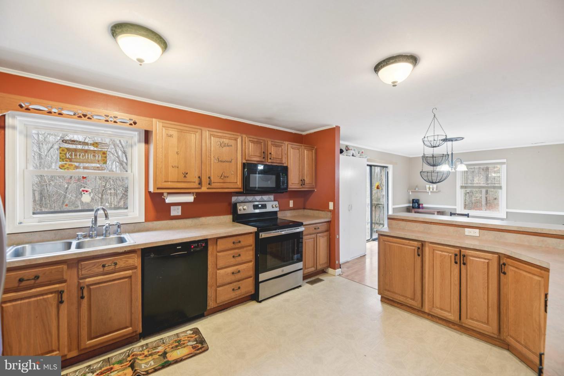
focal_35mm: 14
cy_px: 188
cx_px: 282
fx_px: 219
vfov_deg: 81.2
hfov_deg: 104.3
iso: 400
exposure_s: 1/2
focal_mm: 14
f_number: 8
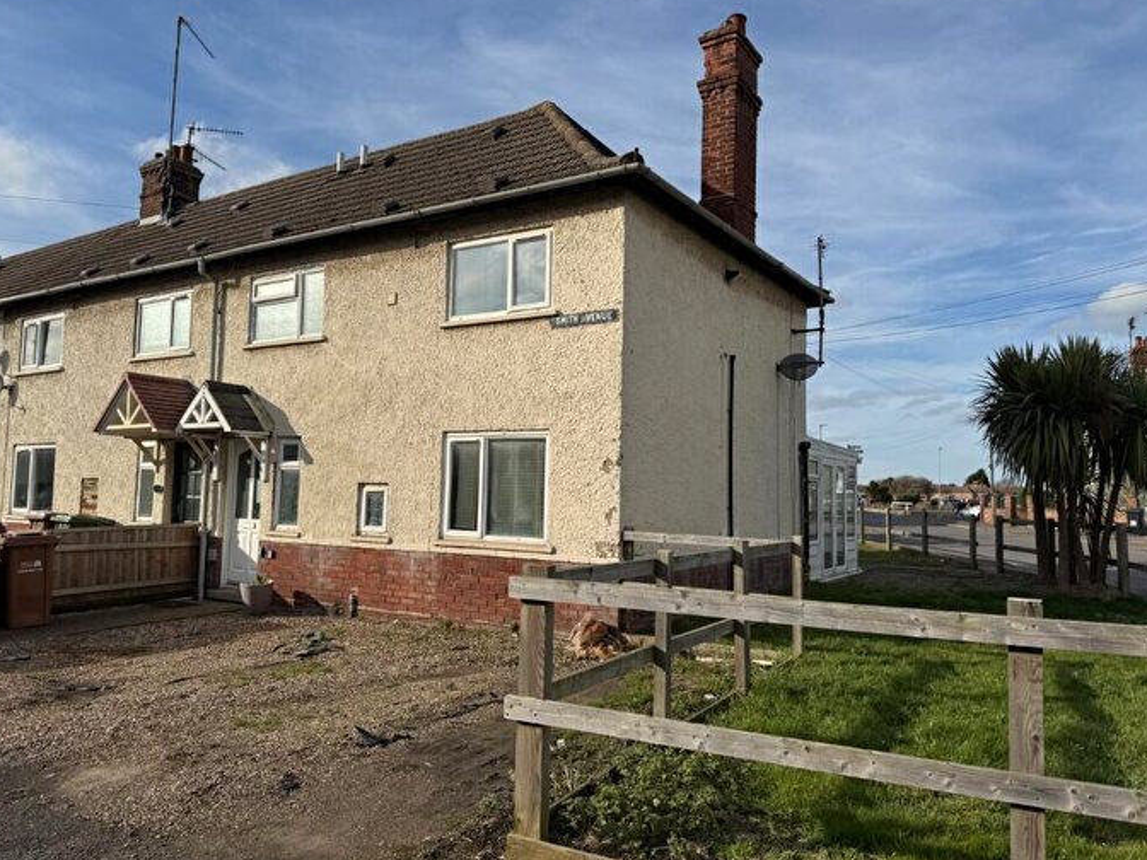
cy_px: 422
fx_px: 828
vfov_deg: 54.9
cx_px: 579
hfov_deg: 69.4
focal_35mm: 25
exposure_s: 1/7092
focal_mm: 6.76
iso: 80
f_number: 1.78
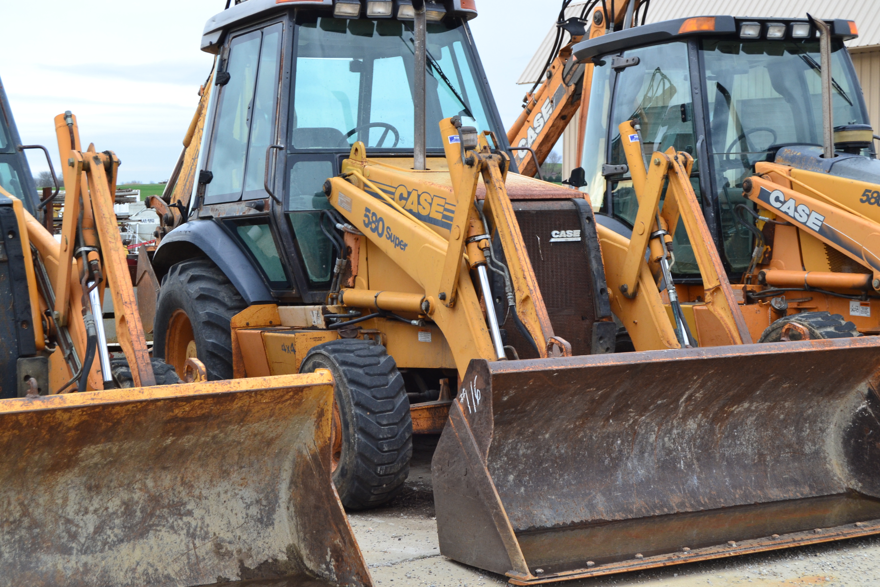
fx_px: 1393
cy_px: 294
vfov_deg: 23.8
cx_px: 440
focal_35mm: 57
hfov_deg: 35.1
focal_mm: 38
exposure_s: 1/60
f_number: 8
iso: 450
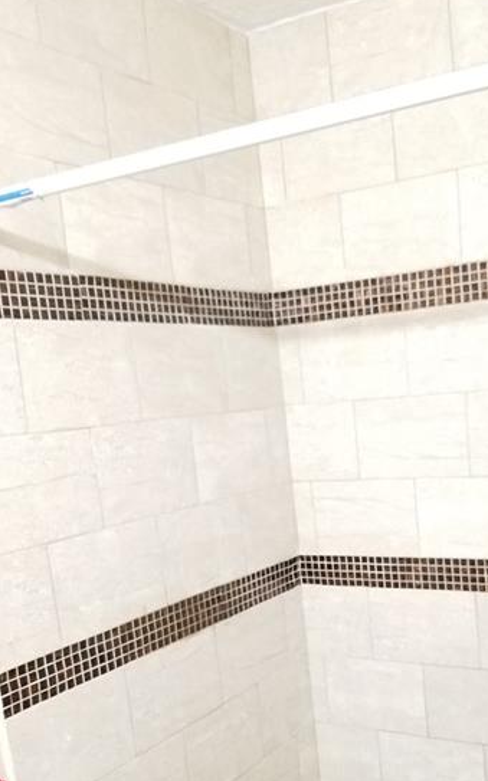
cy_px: 534
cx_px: 344
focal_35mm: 39
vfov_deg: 49.3
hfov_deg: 32.3
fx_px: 831
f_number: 1.7
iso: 800
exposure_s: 1/40
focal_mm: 4.3
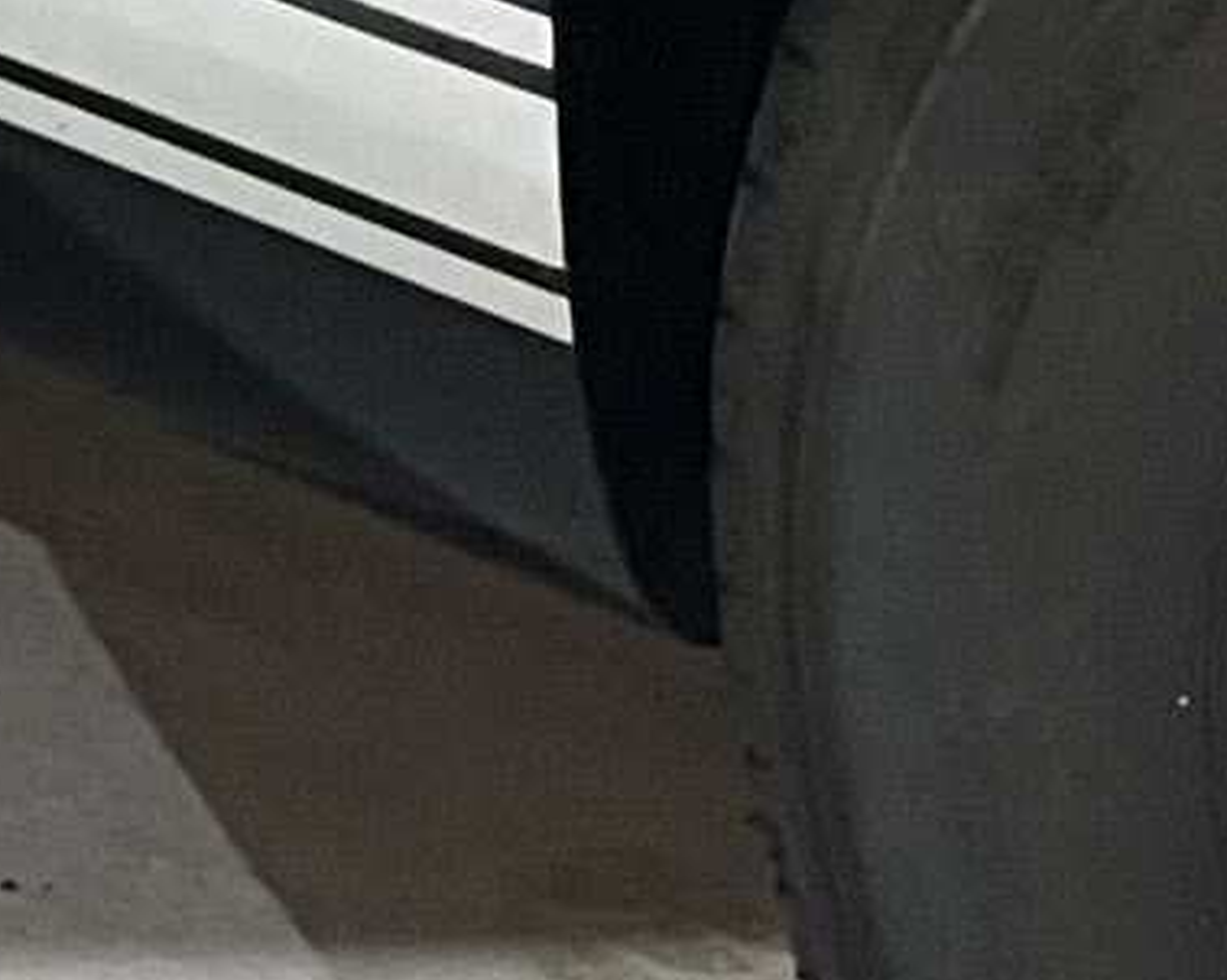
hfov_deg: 9.8
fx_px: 6243
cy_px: -1957
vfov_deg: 7.8
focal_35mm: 172
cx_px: -1766
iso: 640
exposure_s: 1/40
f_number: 1.6
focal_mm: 5.1
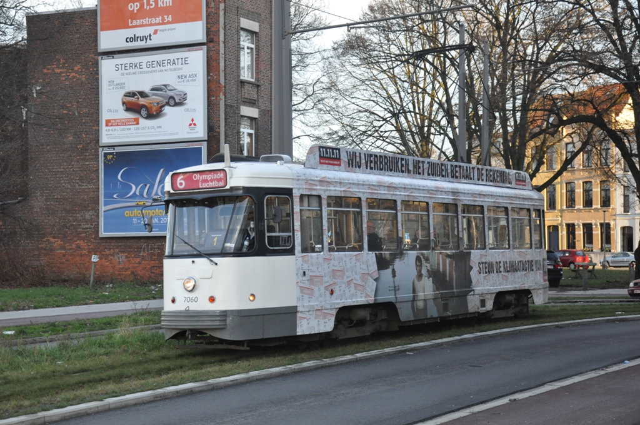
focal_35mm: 68
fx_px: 1198
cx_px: 320
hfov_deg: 29.9
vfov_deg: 20.1
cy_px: 212
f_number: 4.8
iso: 1250
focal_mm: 45
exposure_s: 1/500
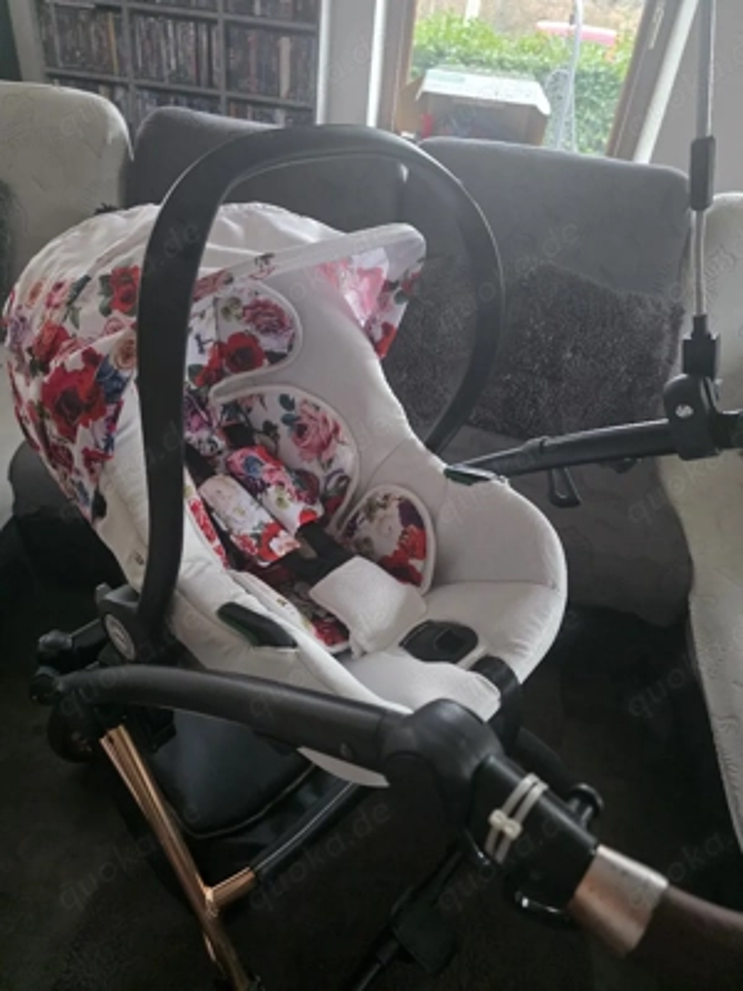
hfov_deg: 58.9
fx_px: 658
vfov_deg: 73.9
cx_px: 372
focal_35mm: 23
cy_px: 496
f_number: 1.7
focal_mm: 6.3
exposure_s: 1/120
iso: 1250
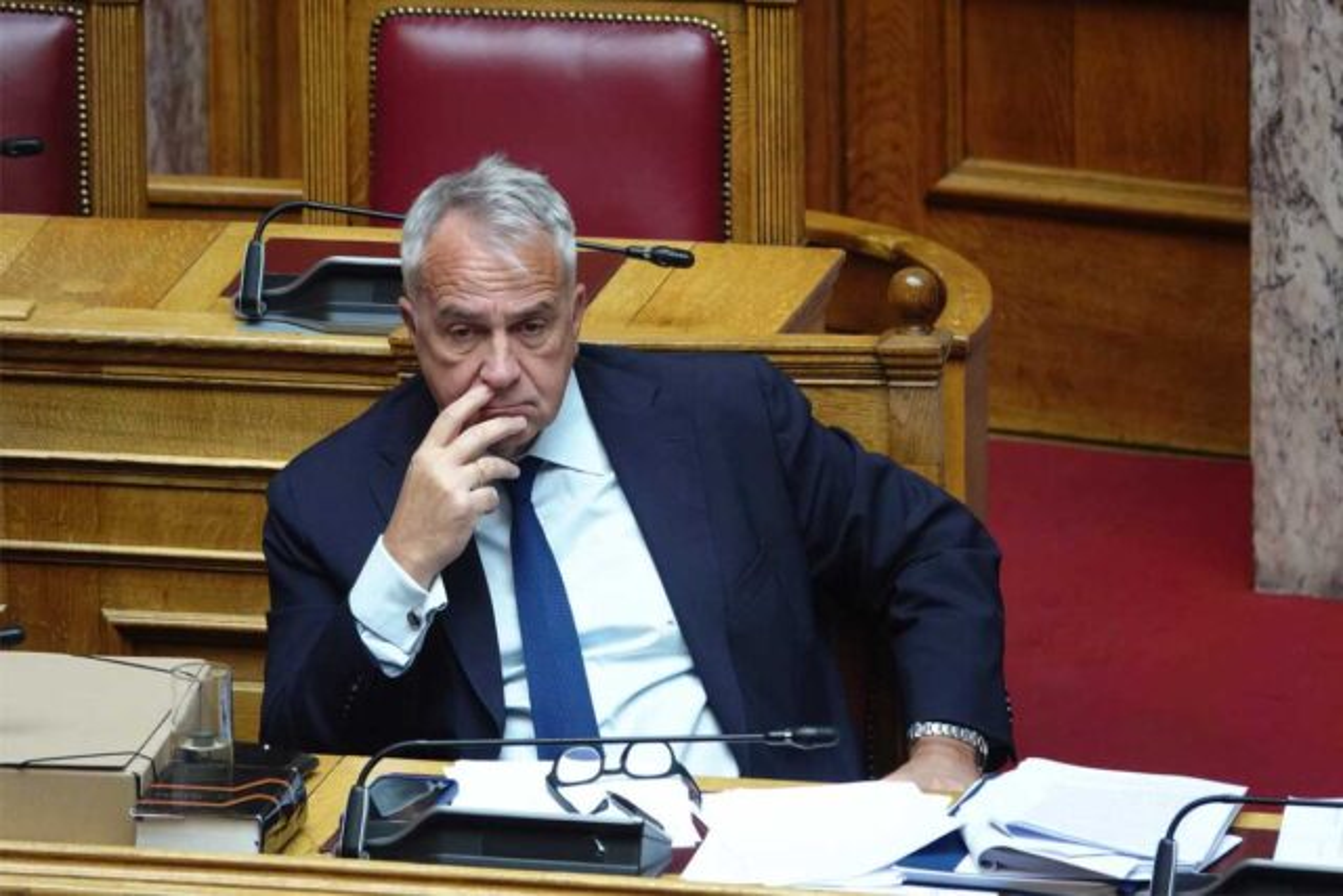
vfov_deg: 2.7
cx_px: 672
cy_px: 448
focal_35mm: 517
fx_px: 19290
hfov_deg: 4.0
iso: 1600
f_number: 4
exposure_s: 1/125
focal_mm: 189.74
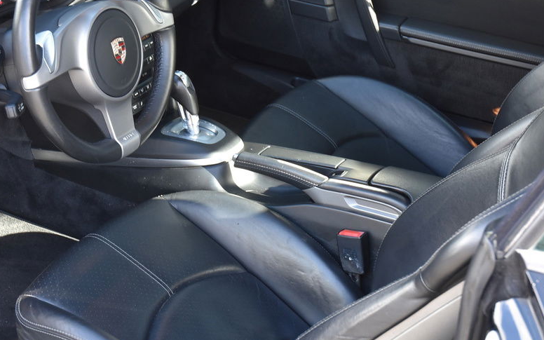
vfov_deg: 18.4
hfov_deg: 29.0
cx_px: 217
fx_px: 1048
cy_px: 152
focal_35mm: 71
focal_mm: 35
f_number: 5.6
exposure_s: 1/125
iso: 800
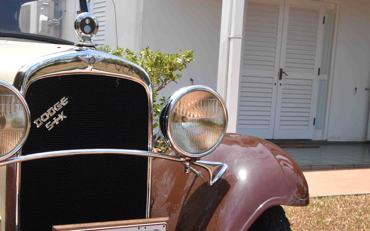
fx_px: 665
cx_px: 129
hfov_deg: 30.9
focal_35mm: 66
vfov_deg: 19.5
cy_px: 183
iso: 200
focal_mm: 22
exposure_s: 1/250
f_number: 8
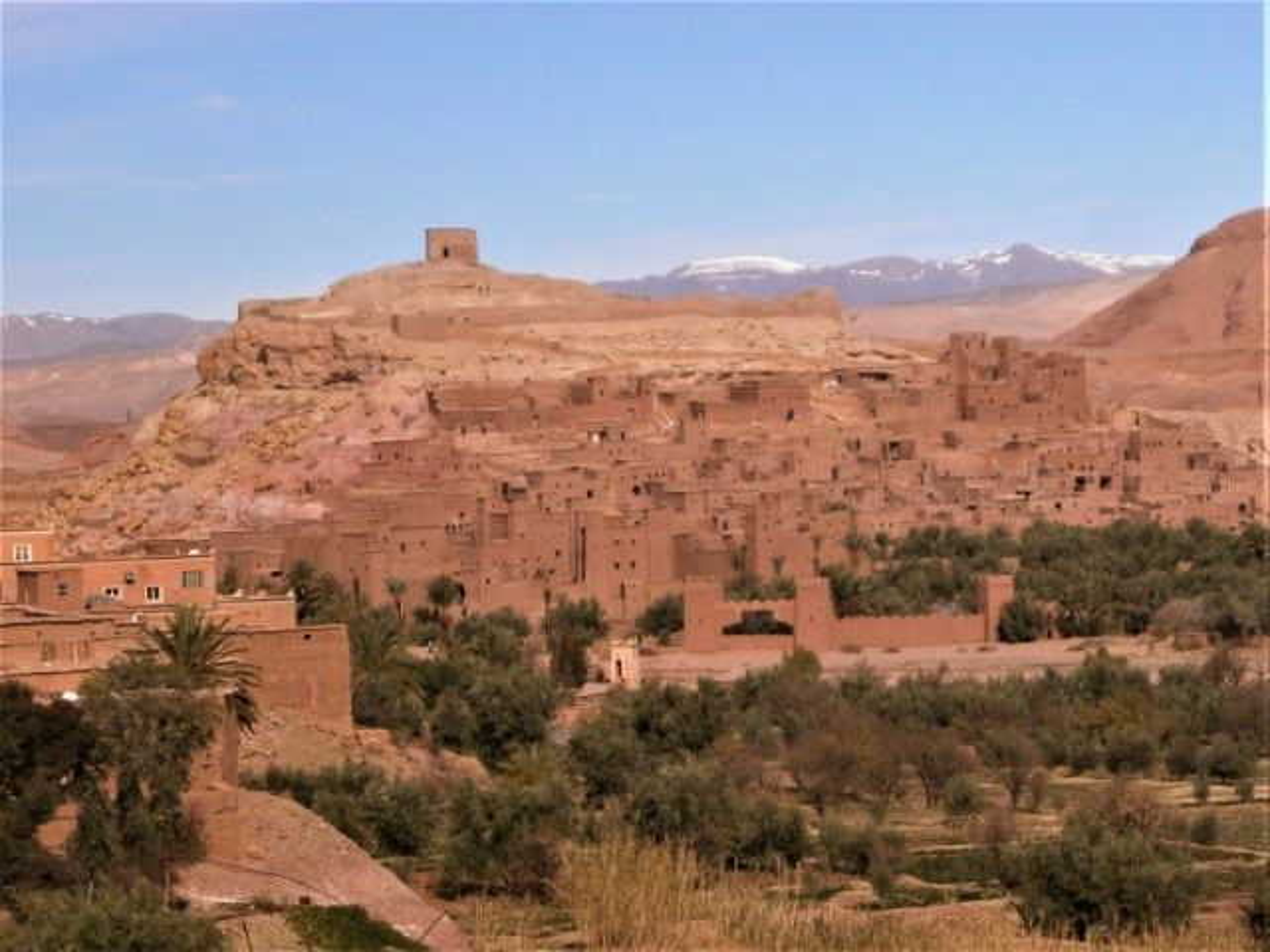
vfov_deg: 13.7
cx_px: 635
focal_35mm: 108
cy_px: 476
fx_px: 3962
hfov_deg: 18.2
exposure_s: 1/640
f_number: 6.5
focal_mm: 19.2
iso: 100
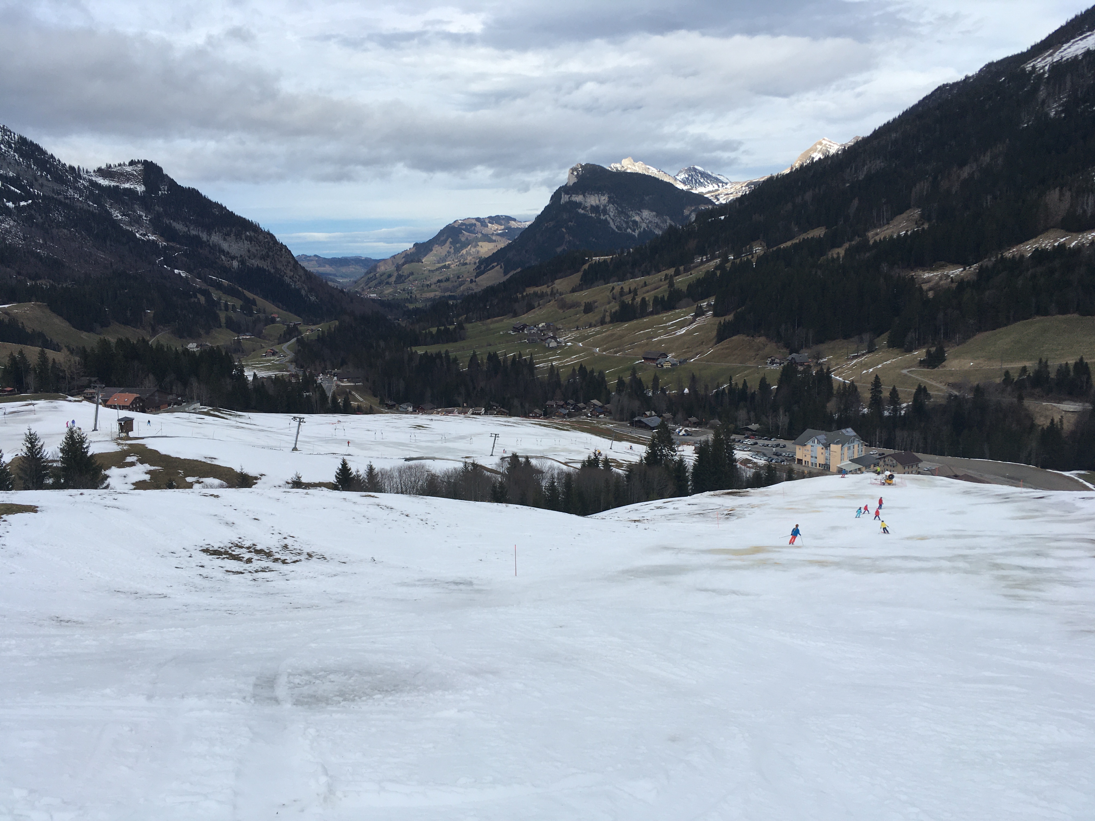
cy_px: 410
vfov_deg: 48.2
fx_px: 917
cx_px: 548
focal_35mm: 29
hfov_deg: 61.7
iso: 25
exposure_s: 1/1570
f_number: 2.2
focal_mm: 4.15
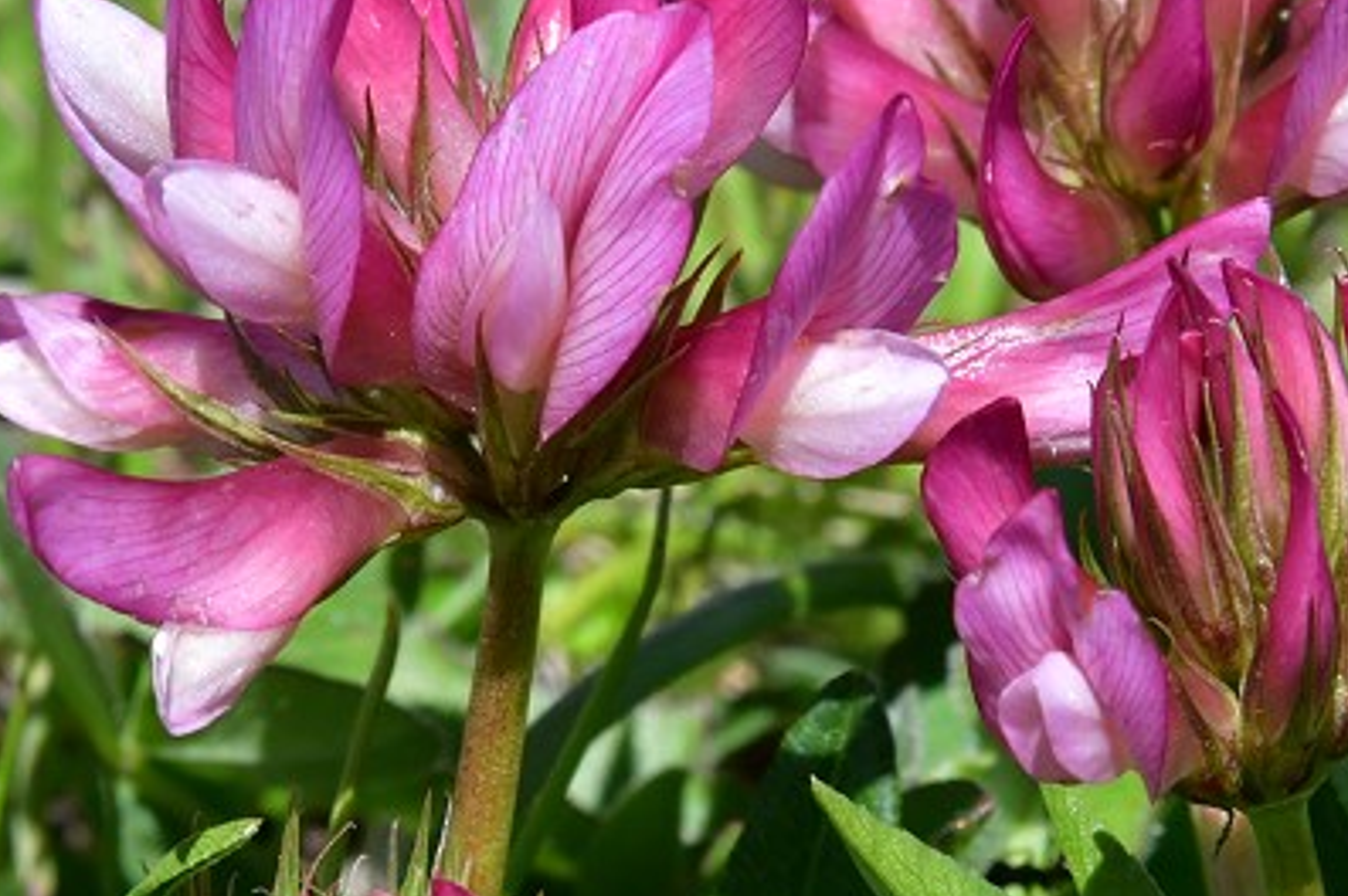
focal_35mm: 290
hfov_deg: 7.1
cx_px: 822
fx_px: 10860
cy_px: 519
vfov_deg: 4.7
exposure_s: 1/200
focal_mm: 75
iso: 400
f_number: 14
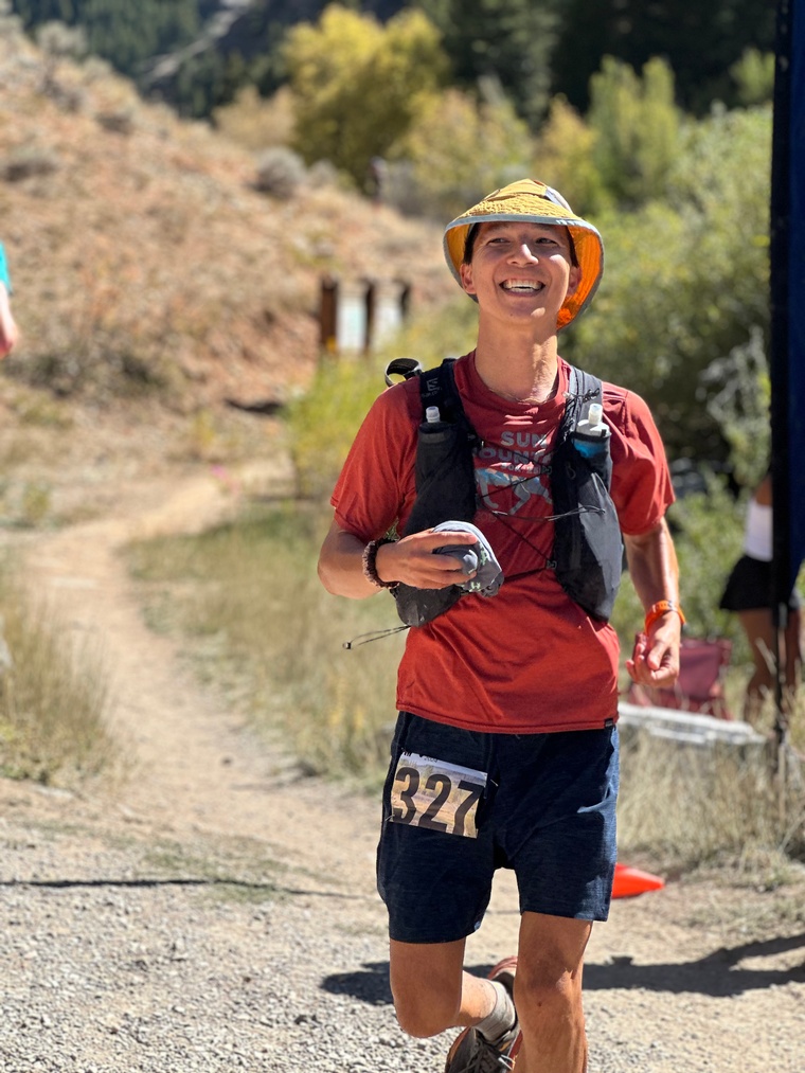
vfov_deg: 25.3
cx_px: 402
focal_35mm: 77
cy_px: 536
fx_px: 2387
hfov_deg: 19.1
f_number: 2.8
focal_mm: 9
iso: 32
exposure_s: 1/431
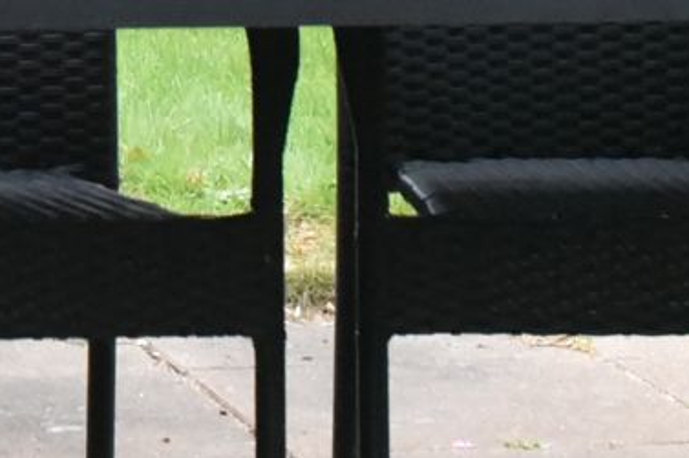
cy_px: -664
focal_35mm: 290
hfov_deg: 6.9
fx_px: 5548
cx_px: -596
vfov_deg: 4.6
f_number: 6.3
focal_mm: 42
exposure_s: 1/2000
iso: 8000
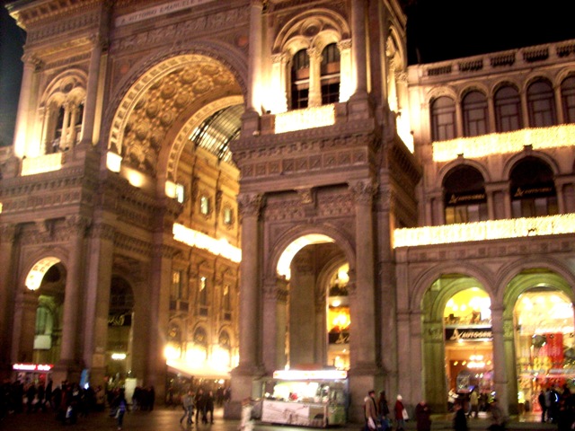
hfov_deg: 50.1
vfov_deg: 38.7
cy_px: 216
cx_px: 288
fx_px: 615
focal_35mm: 37
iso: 400
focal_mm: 6.2
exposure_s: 1/9.5
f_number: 2.8
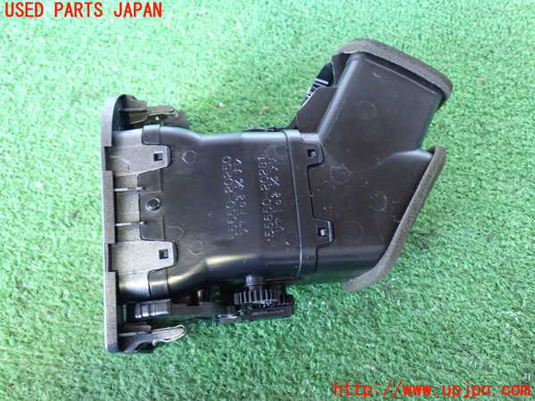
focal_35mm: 38
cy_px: 200
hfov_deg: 49.0
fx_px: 587
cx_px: 268
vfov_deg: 37.7
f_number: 2.7
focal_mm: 6.83
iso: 800
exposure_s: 1/25
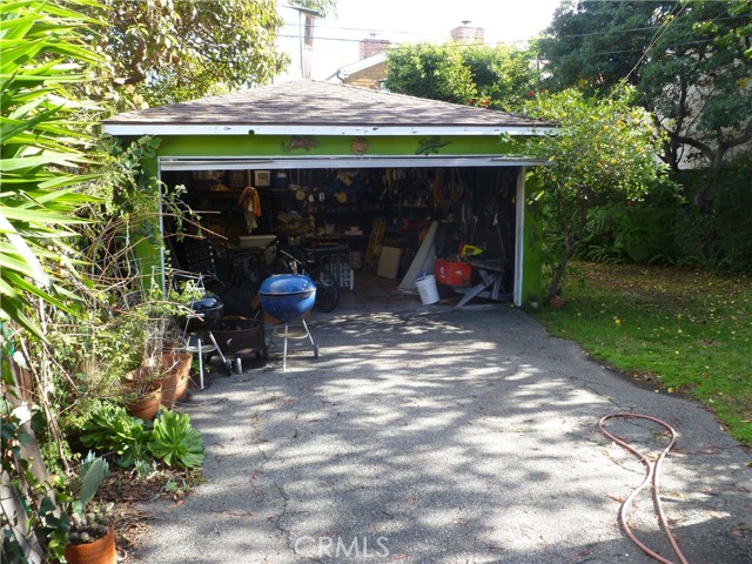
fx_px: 608
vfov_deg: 49.7
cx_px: 376
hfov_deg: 63.4
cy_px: 282
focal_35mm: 28
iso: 80
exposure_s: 1/80
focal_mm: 5
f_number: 3.3
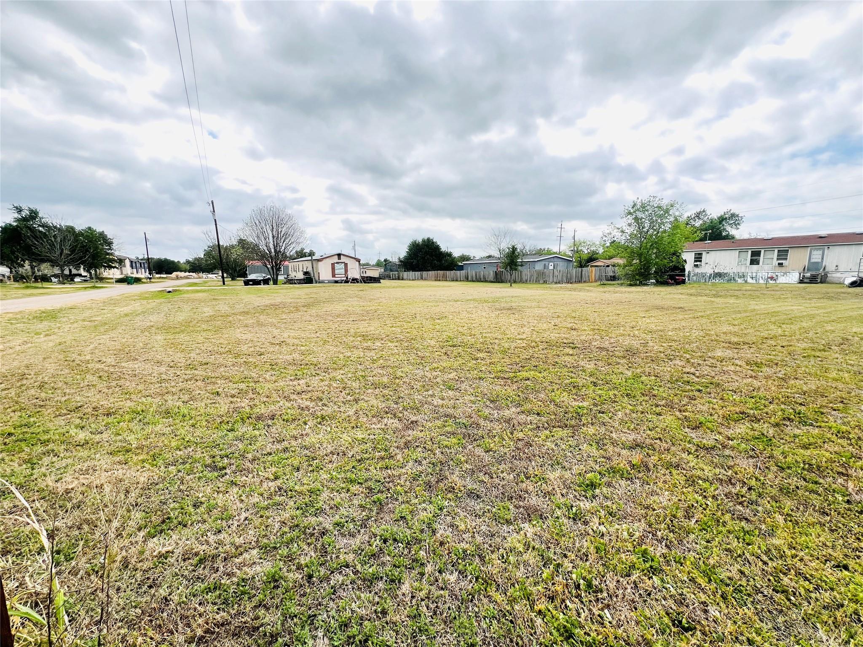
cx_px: 432
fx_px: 324
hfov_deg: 106.2
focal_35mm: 13
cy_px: 324
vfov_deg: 89.9
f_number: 1.8
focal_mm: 1.57
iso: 32
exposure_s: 1/1357
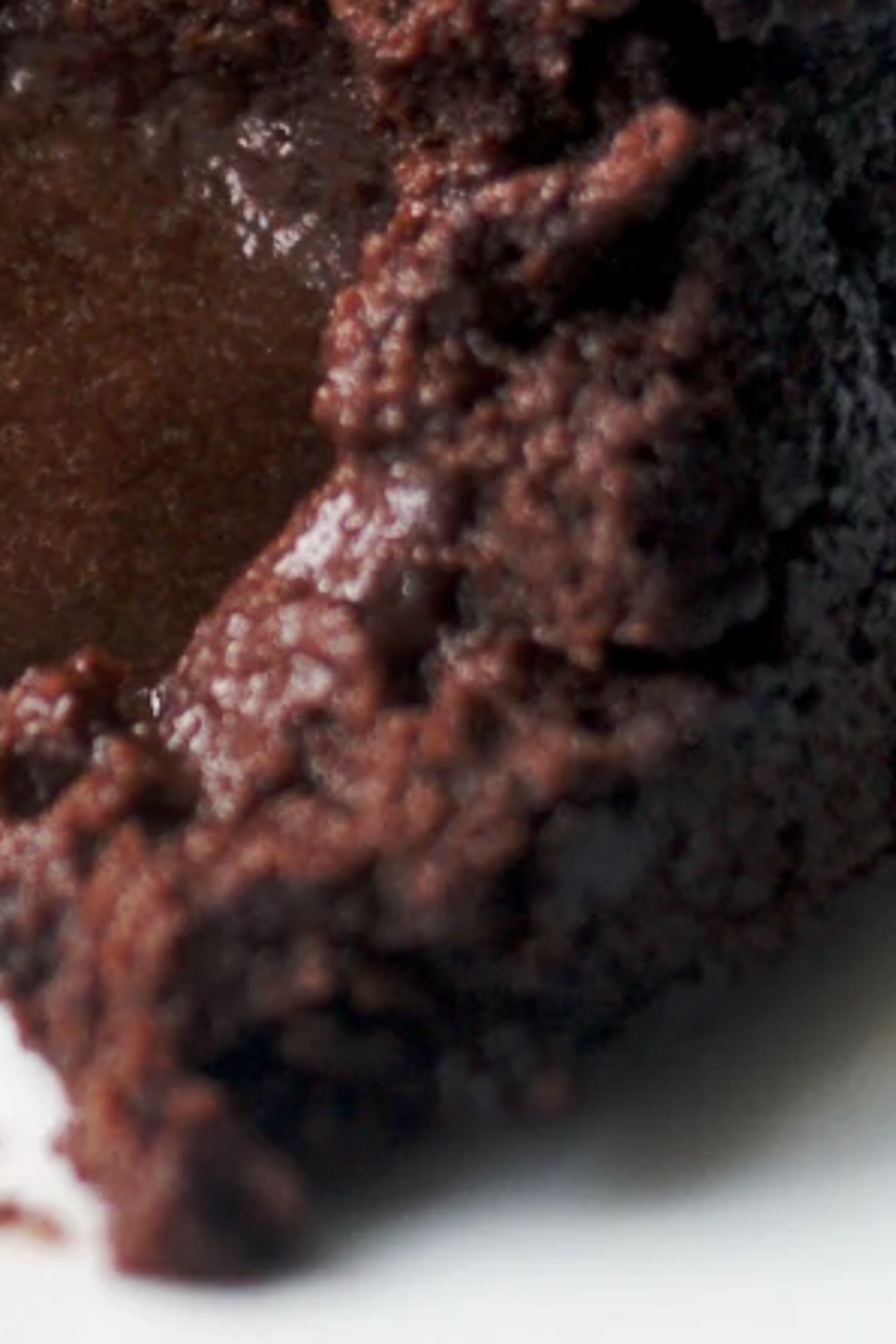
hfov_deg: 9.6
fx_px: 5264
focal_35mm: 141
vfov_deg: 14.5
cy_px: 517
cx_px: -51
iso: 400
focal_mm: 28
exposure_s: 1/125
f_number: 3.2
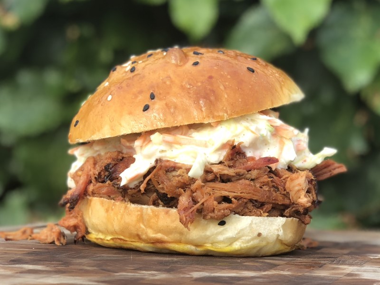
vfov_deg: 28.0
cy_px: 142
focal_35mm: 52
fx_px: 571
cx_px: 190
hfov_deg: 36.8
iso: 16
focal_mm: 6
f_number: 2.4
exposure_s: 1/250
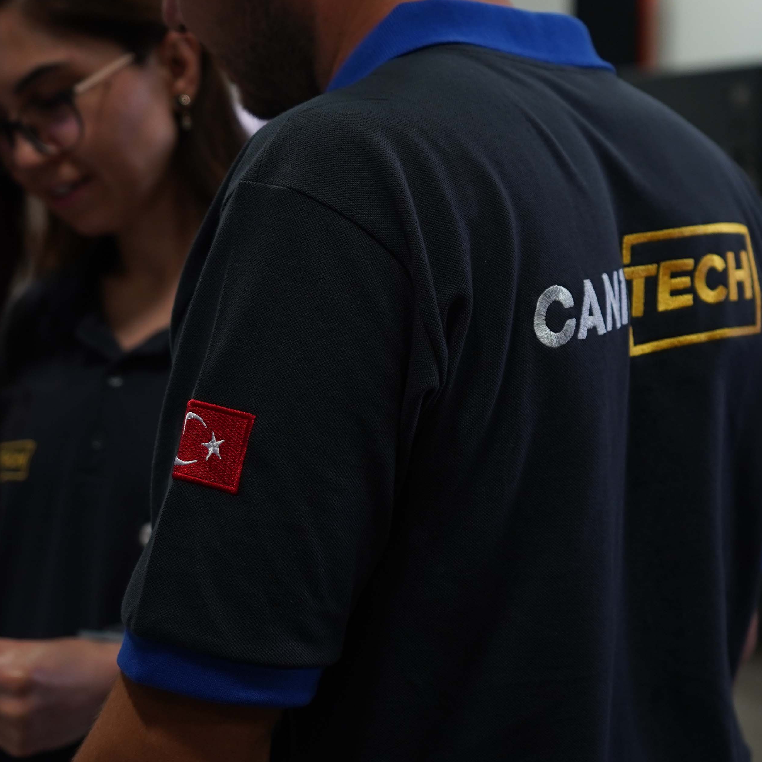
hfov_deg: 24.2
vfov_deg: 24.2
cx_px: 533
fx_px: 1768
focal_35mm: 71
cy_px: 239
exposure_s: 1/125
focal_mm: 35
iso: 800
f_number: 2.8
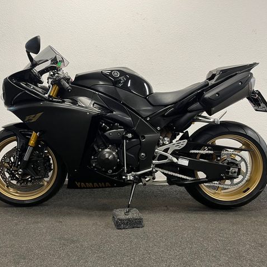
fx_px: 271
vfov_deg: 52.5
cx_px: 125
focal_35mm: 31
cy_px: 133
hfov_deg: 52.5
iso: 100
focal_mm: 5.1
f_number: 1.6
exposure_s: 1/50
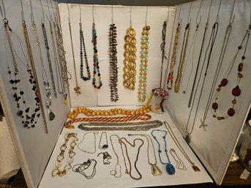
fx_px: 167
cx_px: 126
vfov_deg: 58.8
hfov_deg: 73.9
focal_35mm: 23
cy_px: 94
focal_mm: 5.4
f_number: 1.8
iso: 800
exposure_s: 1/60
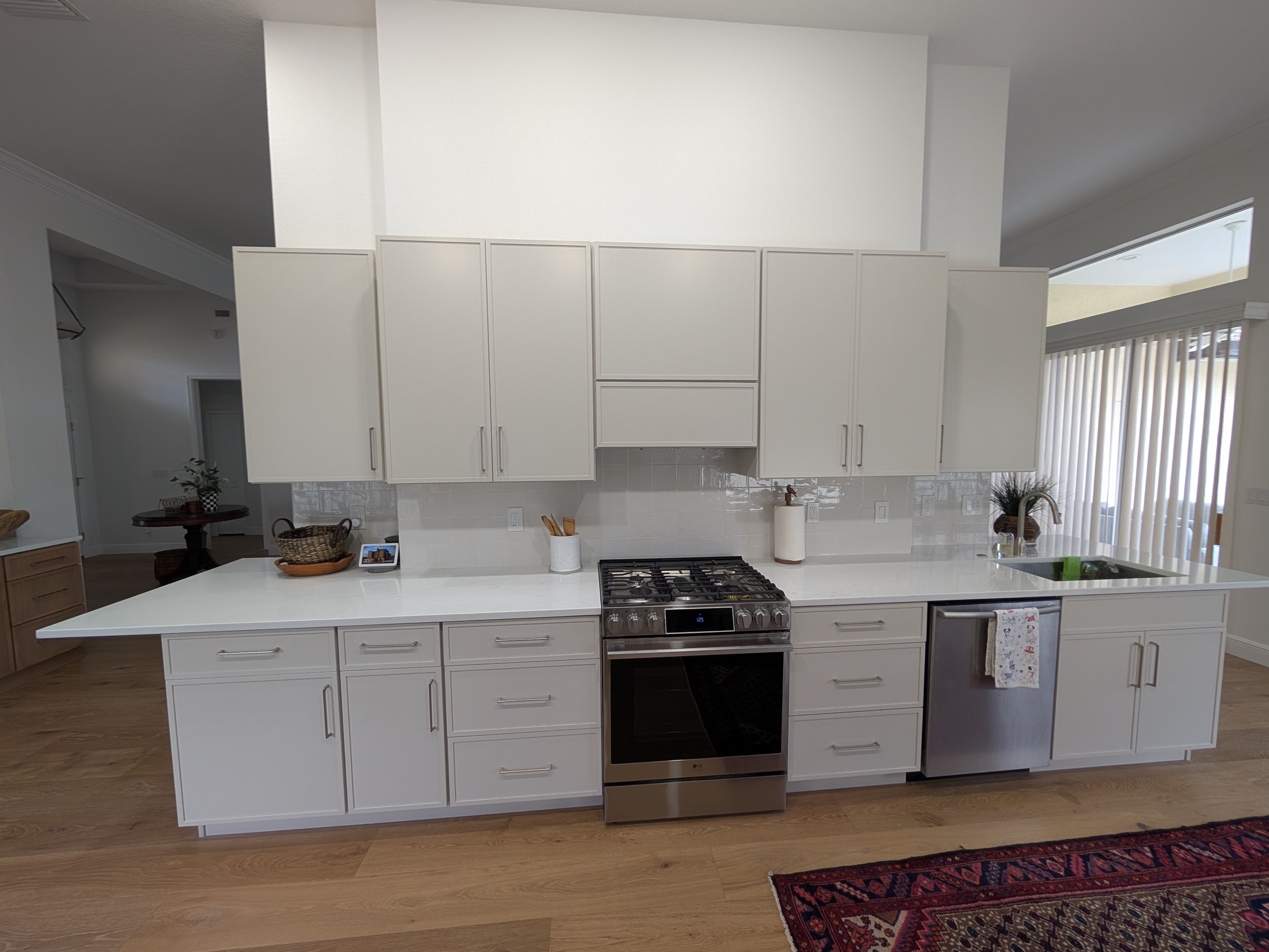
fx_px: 440
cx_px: 634
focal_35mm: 12
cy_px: 476
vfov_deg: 94.5
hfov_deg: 110.5
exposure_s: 1/30.8
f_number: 1.7
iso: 52
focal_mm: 2.02
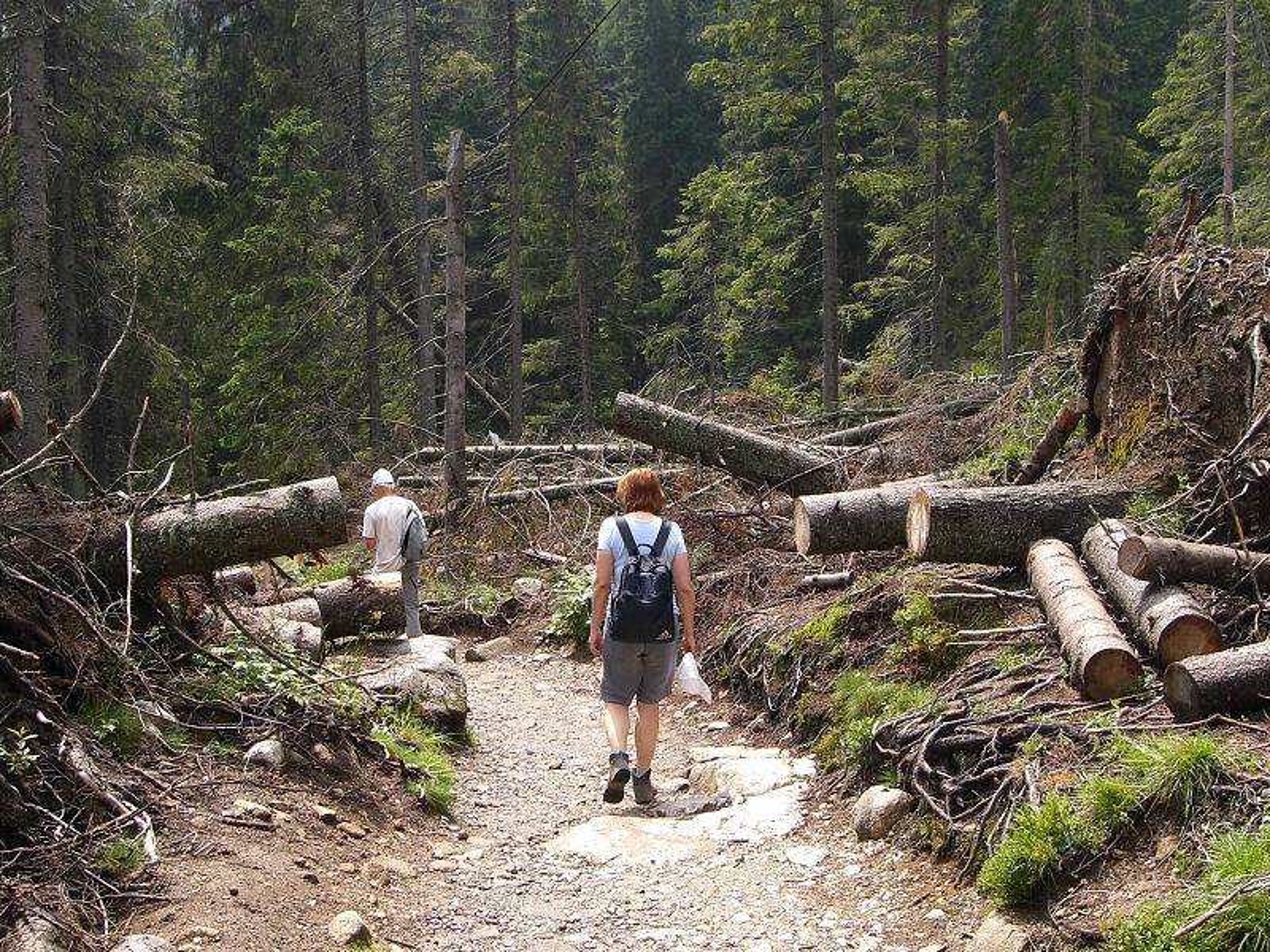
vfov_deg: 37.7
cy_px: 476
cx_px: 635
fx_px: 1394
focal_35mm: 38
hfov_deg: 49.0
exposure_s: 1/250
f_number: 4.4
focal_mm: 6.3
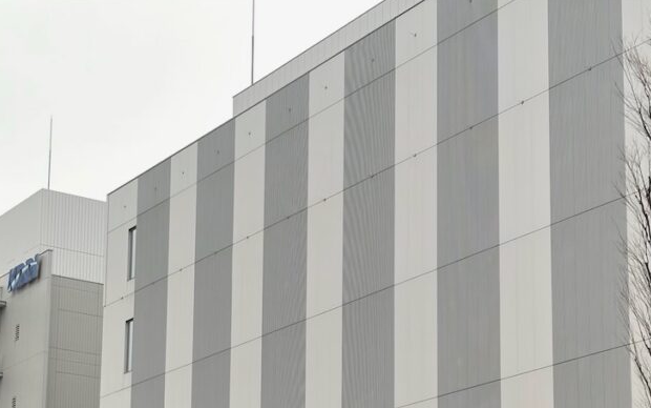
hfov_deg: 22.8
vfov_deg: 14.2
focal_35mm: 91
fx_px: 1615
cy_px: 400
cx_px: 280
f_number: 1.6
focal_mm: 5.96
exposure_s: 1/121
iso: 25
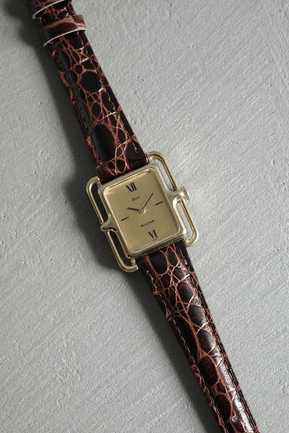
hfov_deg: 33.4
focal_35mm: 40
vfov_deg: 48.5
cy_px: 216
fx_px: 482
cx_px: 144
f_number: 3.2
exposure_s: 1/160
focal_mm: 26
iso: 800
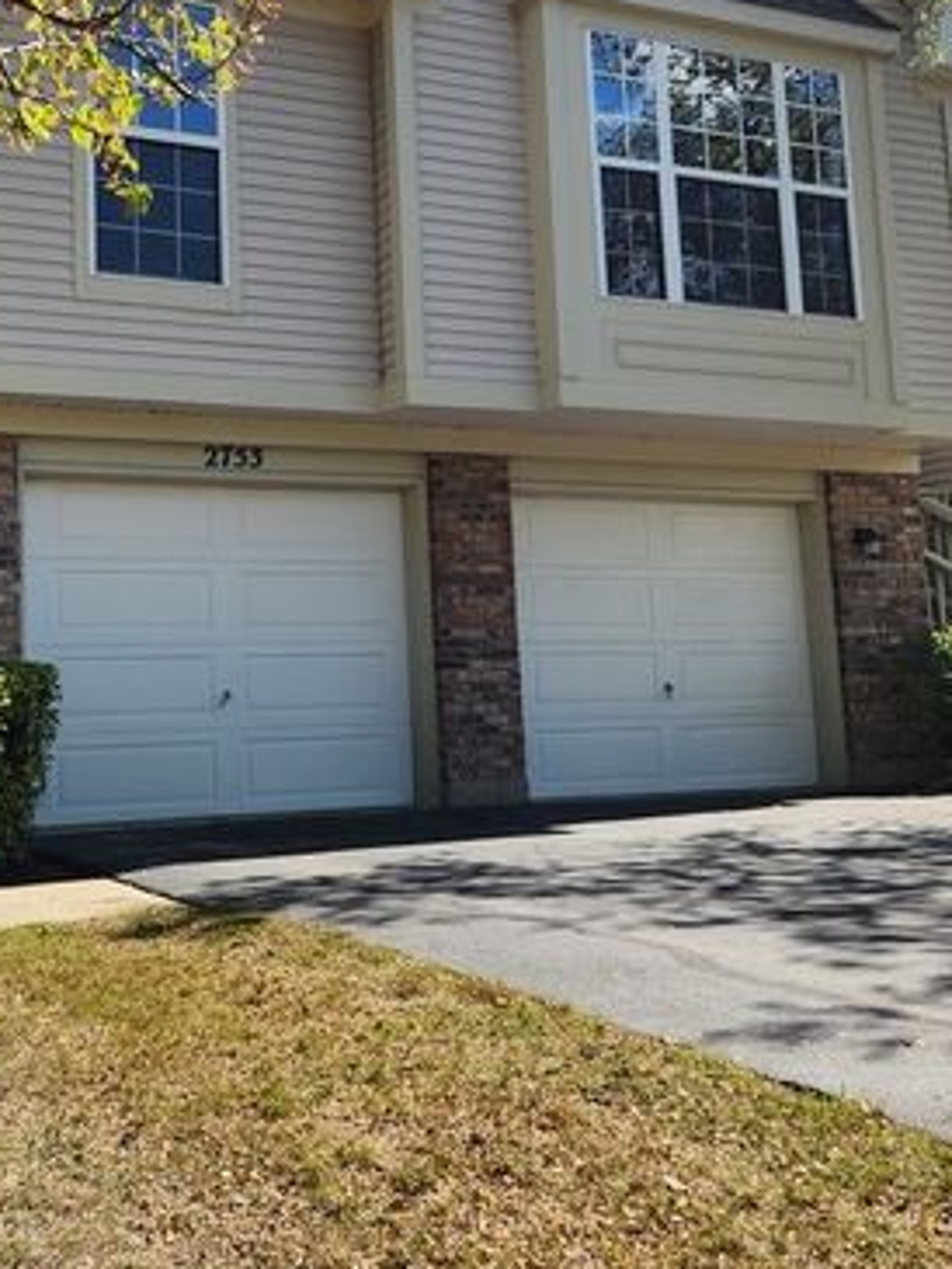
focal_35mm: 42
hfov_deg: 33.5
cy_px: 495
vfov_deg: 44.5
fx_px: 1539
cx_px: 208
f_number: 1.8
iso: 20
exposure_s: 1/912
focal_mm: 5.4
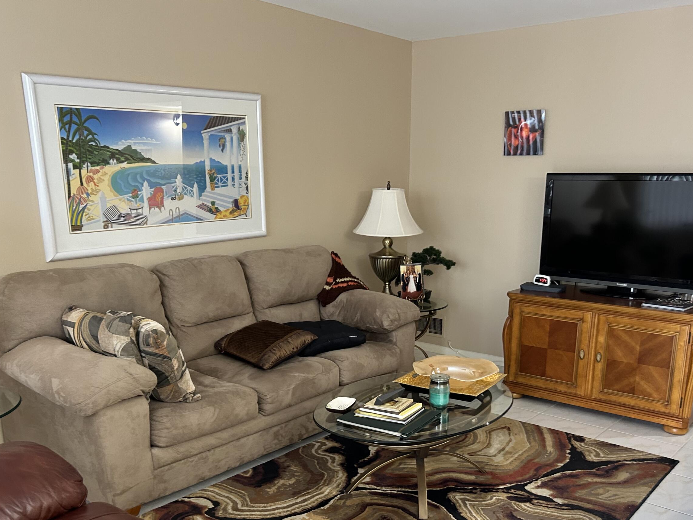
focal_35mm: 34
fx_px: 681
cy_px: 338
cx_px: 372
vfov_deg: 41.4
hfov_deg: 53.9
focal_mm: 5.7
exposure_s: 1/60
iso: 250
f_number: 1.5
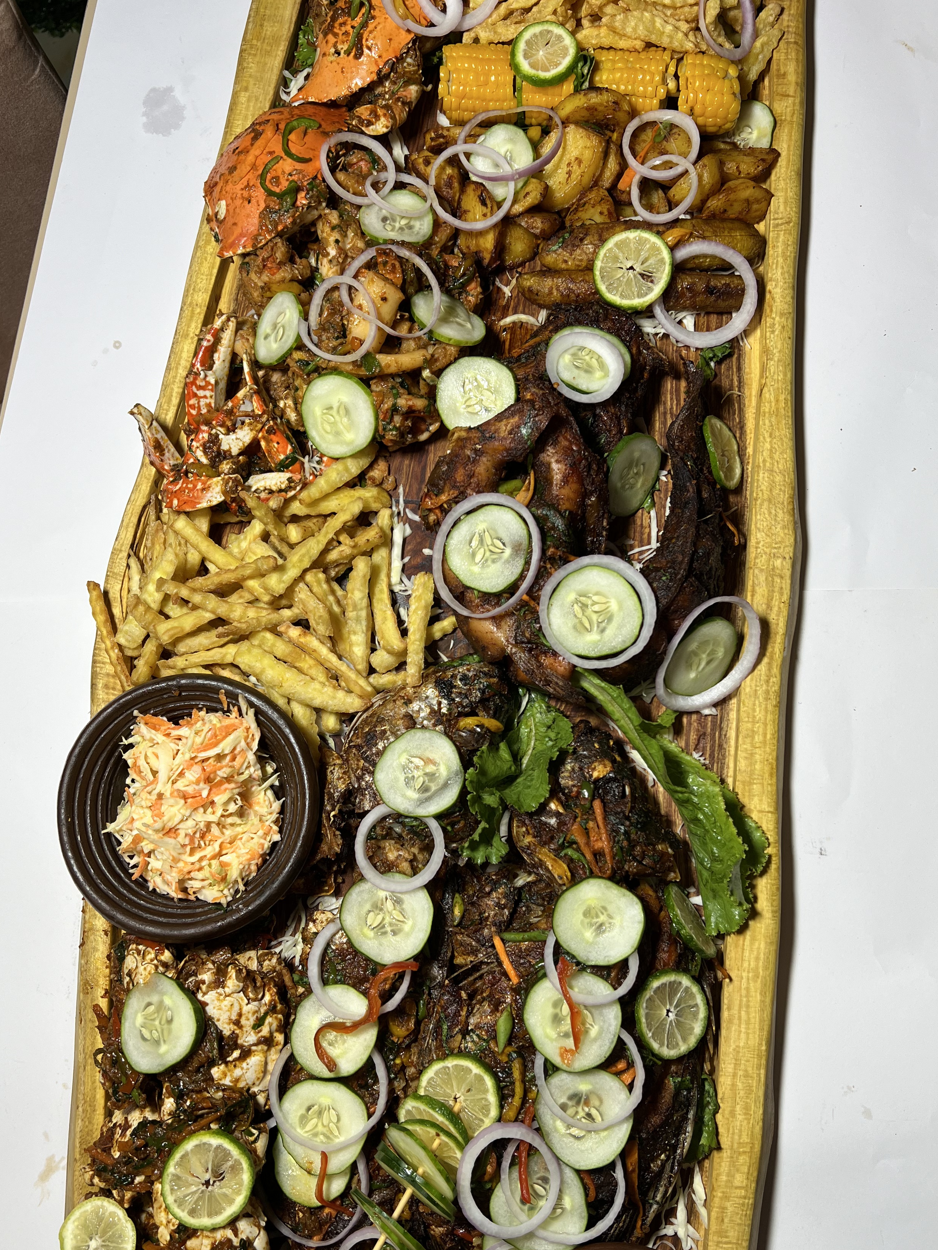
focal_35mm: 32
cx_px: 441
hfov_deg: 44.1
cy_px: 647
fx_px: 1156
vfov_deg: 56.8
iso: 32
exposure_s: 1/102
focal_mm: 5.7
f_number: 1.5
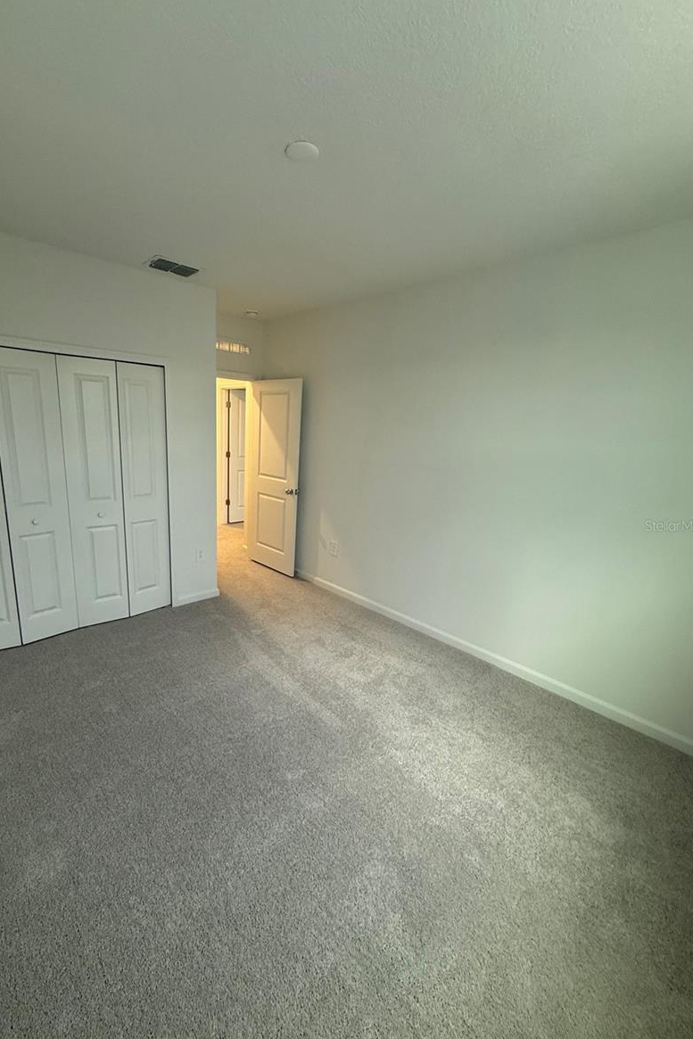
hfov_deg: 77.1
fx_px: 433
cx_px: 307
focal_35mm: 15
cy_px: 525
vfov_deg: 100.4
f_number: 2.2
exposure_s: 1/60
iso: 250
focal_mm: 2.22
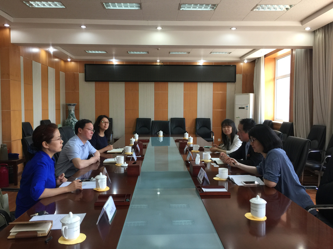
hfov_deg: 61.7
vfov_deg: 48.2
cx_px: 166
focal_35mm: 29
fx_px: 279
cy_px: 124
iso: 50
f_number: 2.2
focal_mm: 4.15
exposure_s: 1/33
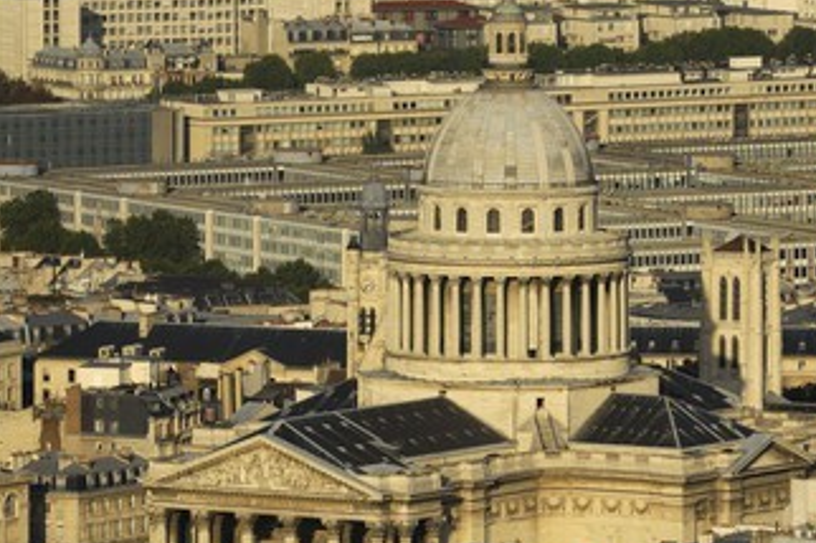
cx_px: 409
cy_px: 284
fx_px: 13337
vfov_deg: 2.3
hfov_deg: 3.5
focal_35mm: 589
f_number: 7.1
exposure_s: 1/640
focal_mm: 300
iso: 100
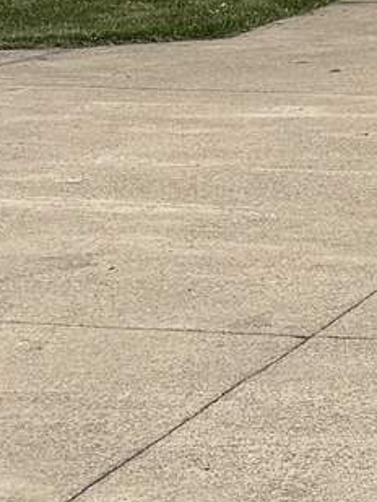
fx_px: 2598
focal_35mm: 179
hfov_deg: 7.8
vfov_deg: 11.0
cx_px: 873
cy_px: 68
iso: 80
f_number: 1.78
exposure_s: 1/9091
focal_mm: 6.76
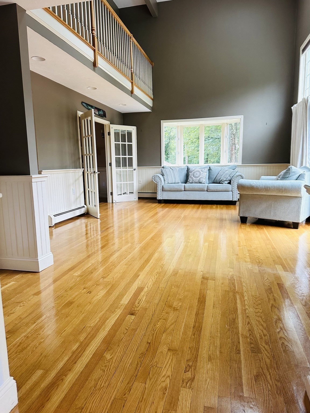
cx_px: 155
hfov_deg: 56.8
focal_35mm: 24
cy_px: 206
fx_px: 287
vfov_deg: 71.6
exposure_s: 1/120
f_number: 1.78
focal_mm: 6.86
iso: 200
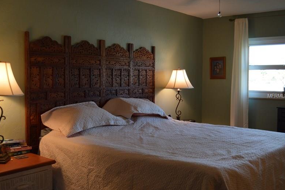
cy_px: 96
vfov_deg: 33.4
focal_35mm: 40
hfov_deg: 48.4
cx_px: 143
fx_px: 317
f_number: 4
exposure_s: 1/60
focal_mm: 26
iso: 500
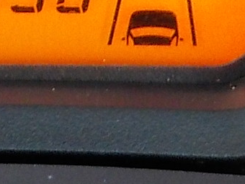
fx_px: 998
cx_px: -21
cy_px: -178
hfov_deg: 13.7
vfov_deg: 9.8
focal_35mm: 141
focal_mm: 4.1
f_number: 3.3
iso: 400
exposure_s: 1/10
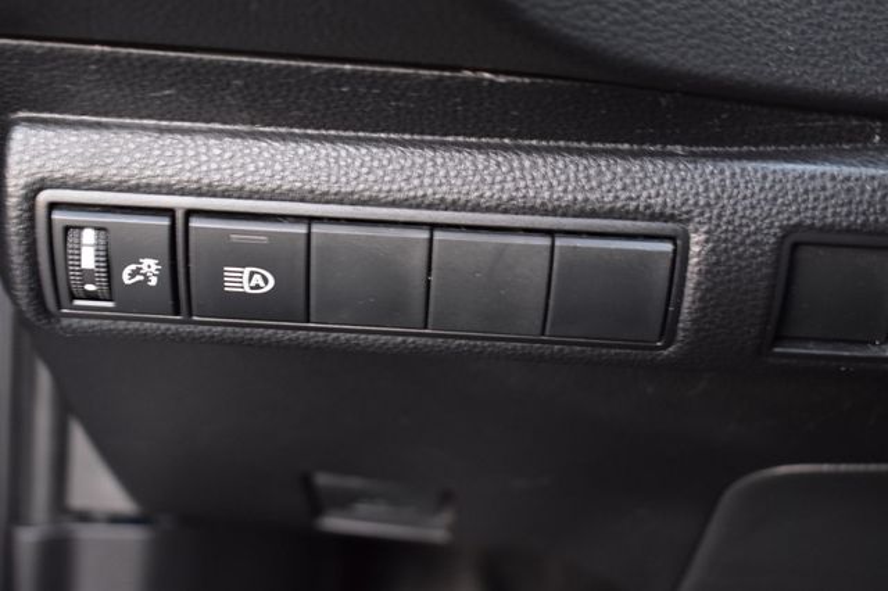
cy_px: 296
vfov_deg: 23.8
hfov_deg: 35.1
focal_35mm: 57
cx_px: 444
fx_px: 1405
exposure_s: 1/10
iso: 1600
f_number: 4.8
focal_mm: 38
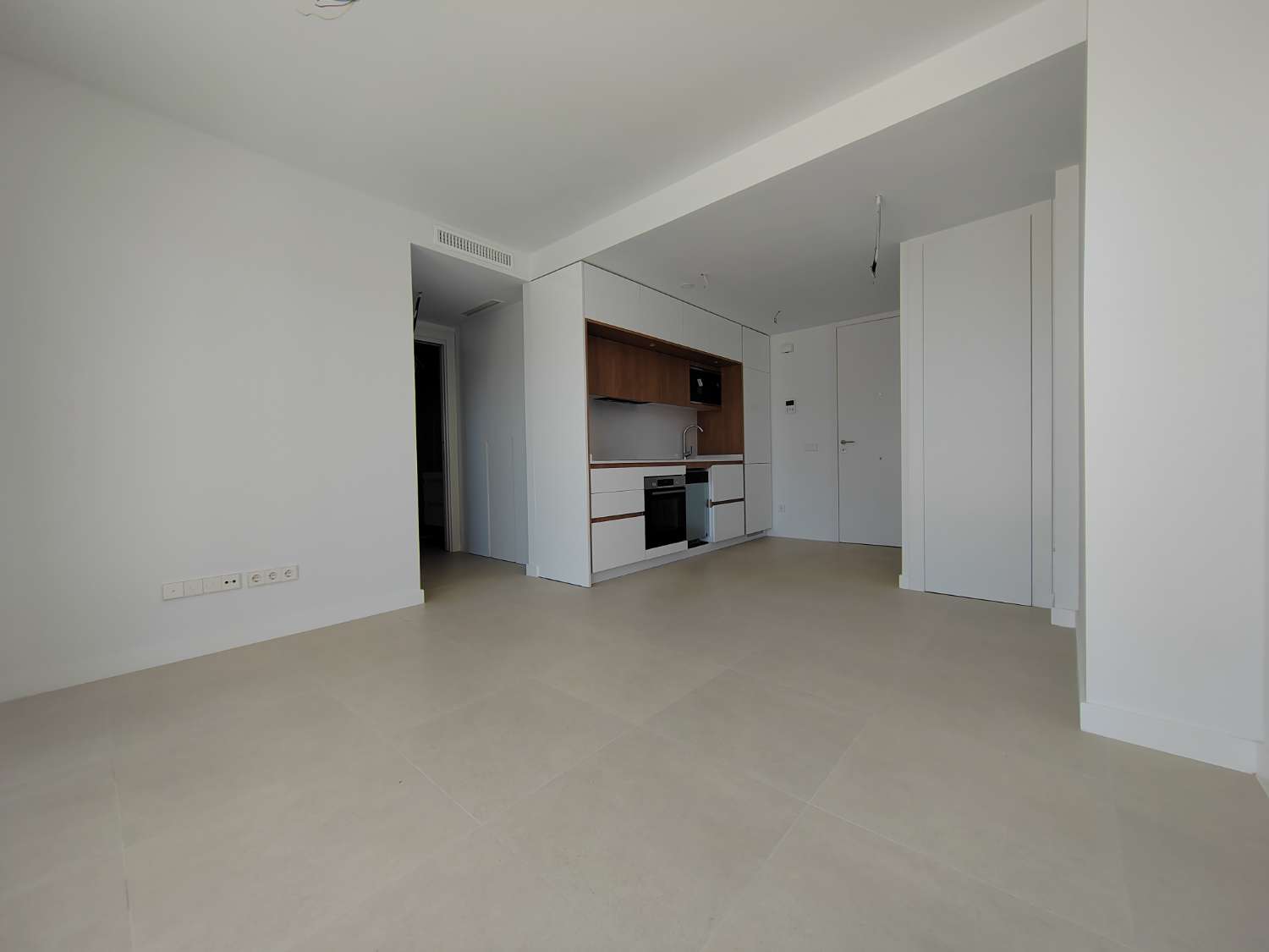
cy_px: 476
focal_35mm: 13
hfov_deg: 106.2
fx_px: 477
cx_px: 634
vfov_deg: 89.9
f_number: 2.2
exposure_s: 1/220
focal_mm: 2.16
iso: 100
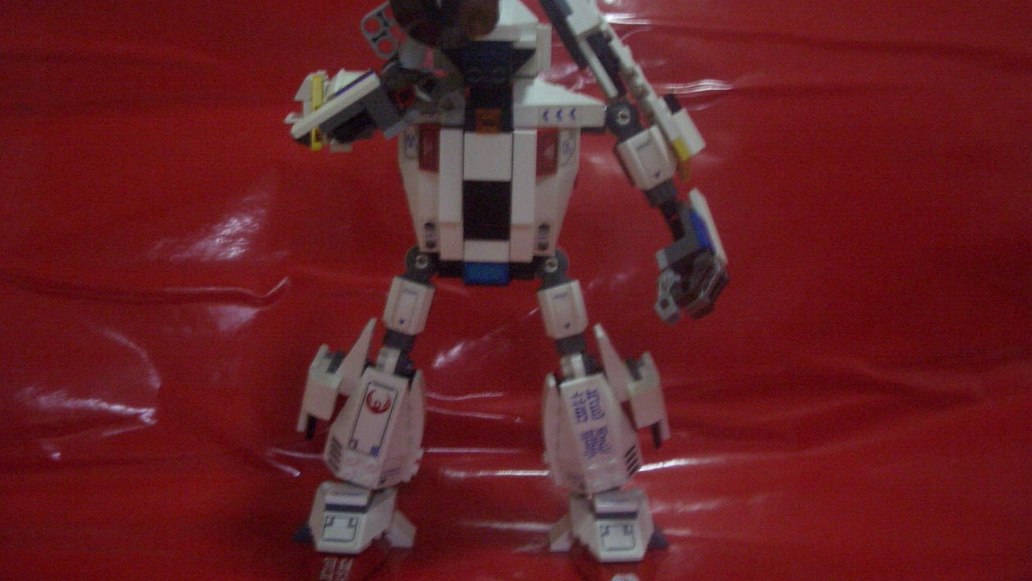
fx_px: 1067
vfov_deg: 30.4
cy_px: 245
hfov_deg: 51.6
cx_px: 512
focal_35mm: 39
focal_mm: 5.8
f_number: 2.6
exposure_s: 1/8
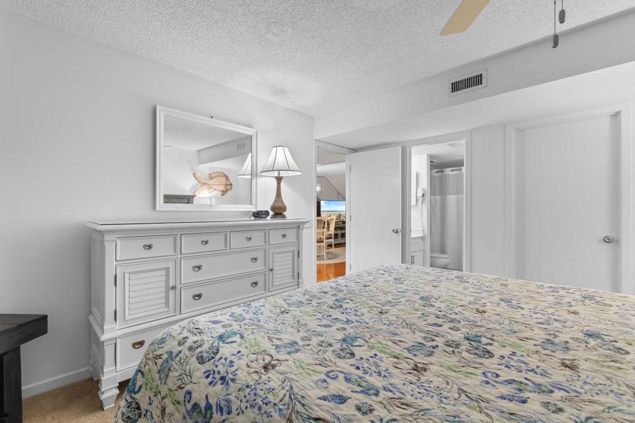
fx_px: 265
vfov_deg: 77.3
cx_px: 318
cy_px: 212
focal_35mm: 15
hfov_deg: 100.4
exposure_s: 2.5
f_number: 4.5
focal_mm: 10
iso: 100
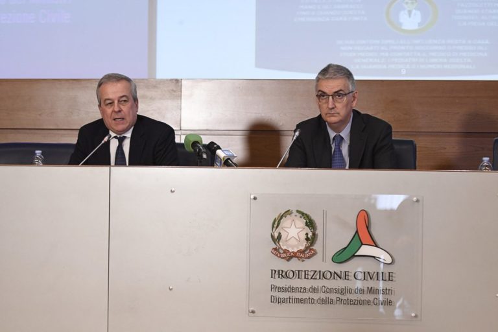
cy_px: 166
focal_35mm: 120
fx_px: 1660
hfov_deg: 17.1
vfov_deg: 11.4
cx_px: 249
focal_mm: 80
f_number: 2.8
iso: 2500
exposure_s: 1/250
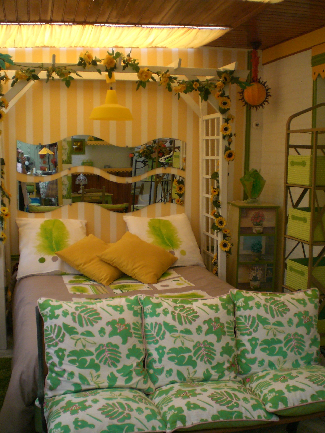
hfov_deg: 37.7
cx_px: 162
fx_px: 476
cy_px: 216
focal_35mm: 38
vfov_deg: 49.0
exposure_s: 1/100
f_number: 3.1
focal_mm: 6.3
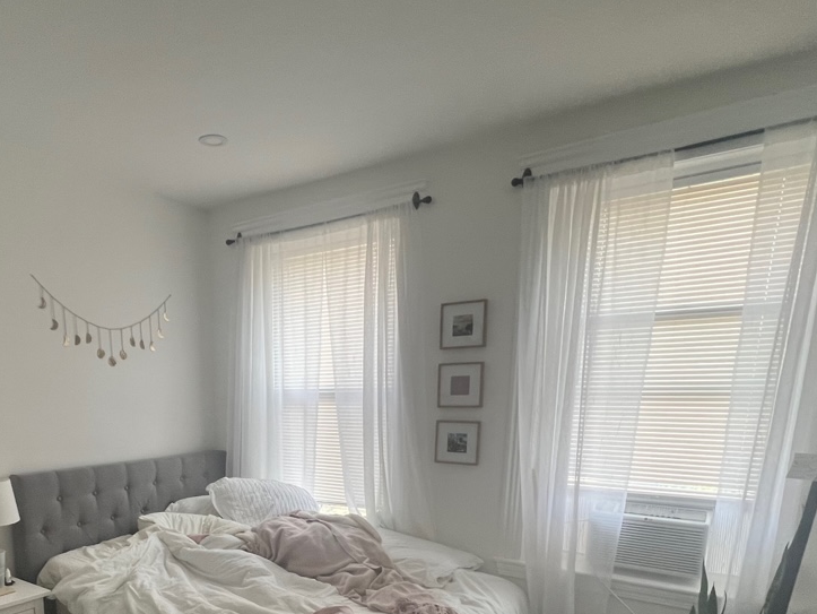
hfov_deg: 71.3
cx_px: 259
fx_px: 543
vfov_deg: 54.3
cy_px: 504
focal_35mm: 23
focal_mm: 1.57
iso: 125
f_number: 1.8
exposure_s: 1/120
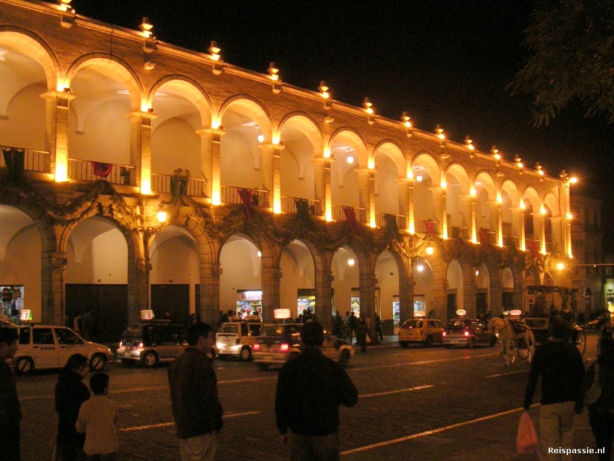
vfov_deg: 37.7
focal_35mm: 38
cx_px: 307
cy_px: 230
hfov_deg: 49.0
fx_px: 674
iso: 320
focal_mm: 5.8
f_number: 2.8
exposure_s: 1/25.5
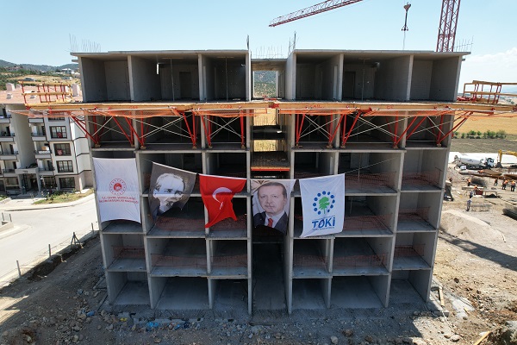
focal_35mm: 22
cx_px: 258
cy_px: 172
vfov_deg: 57.2
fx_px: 316
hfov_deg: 78.6
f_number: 2.8
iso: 100
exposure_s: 1/1250
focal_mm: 8.38
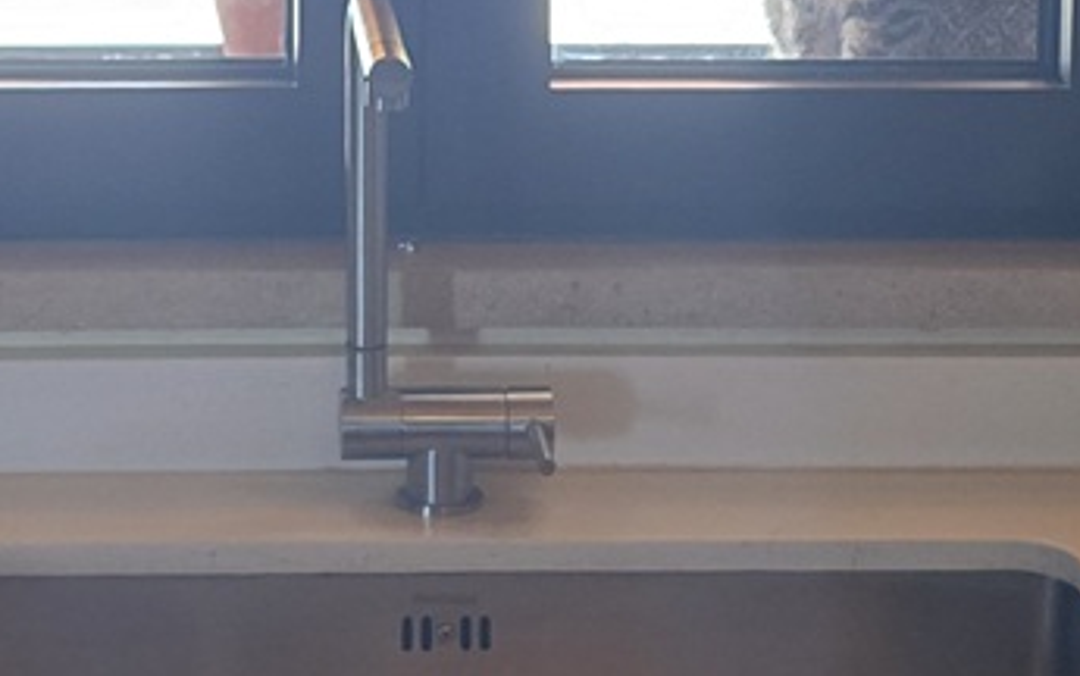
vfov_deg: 11.2
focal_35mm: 113
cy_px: -294
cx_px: 316
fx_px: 3328
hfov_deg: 18.4
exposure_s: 1/100
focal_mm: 6.3
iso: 125
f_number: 1.7
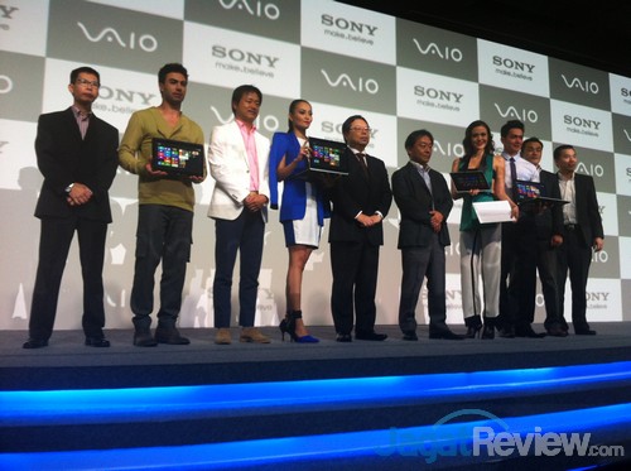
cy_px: 236
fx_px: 637
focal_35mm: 35
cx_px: 316
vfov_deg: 40.6
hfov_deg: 52.7
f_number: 2.8
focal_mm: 3.85
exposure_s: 1/15
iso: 100
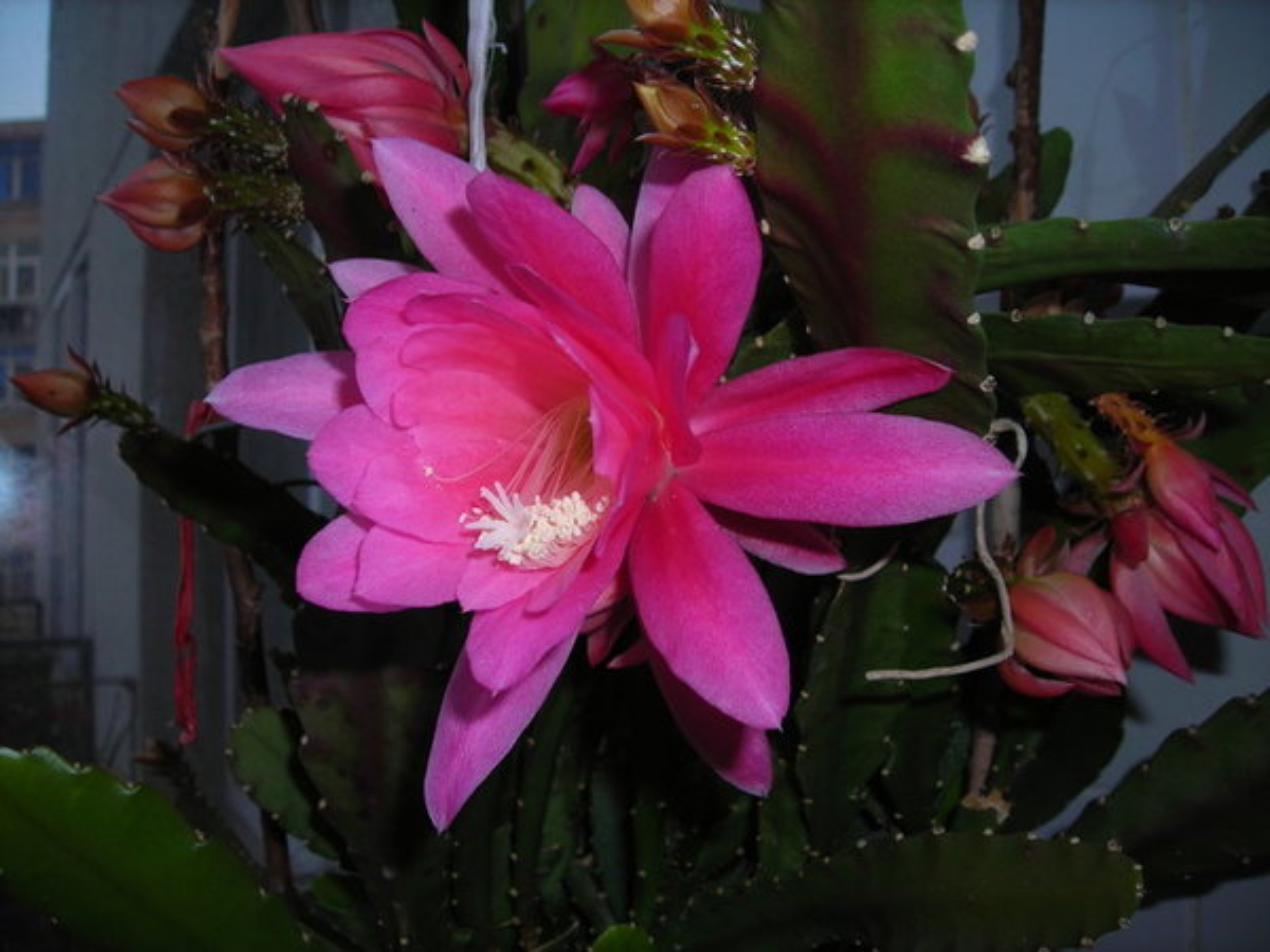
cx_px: 635
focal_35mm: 38
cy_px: 476
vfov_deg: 37.7
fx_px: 1394
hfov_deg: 49.0
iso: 50
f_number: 3.2
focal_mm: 6.3
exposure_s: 1/60.1
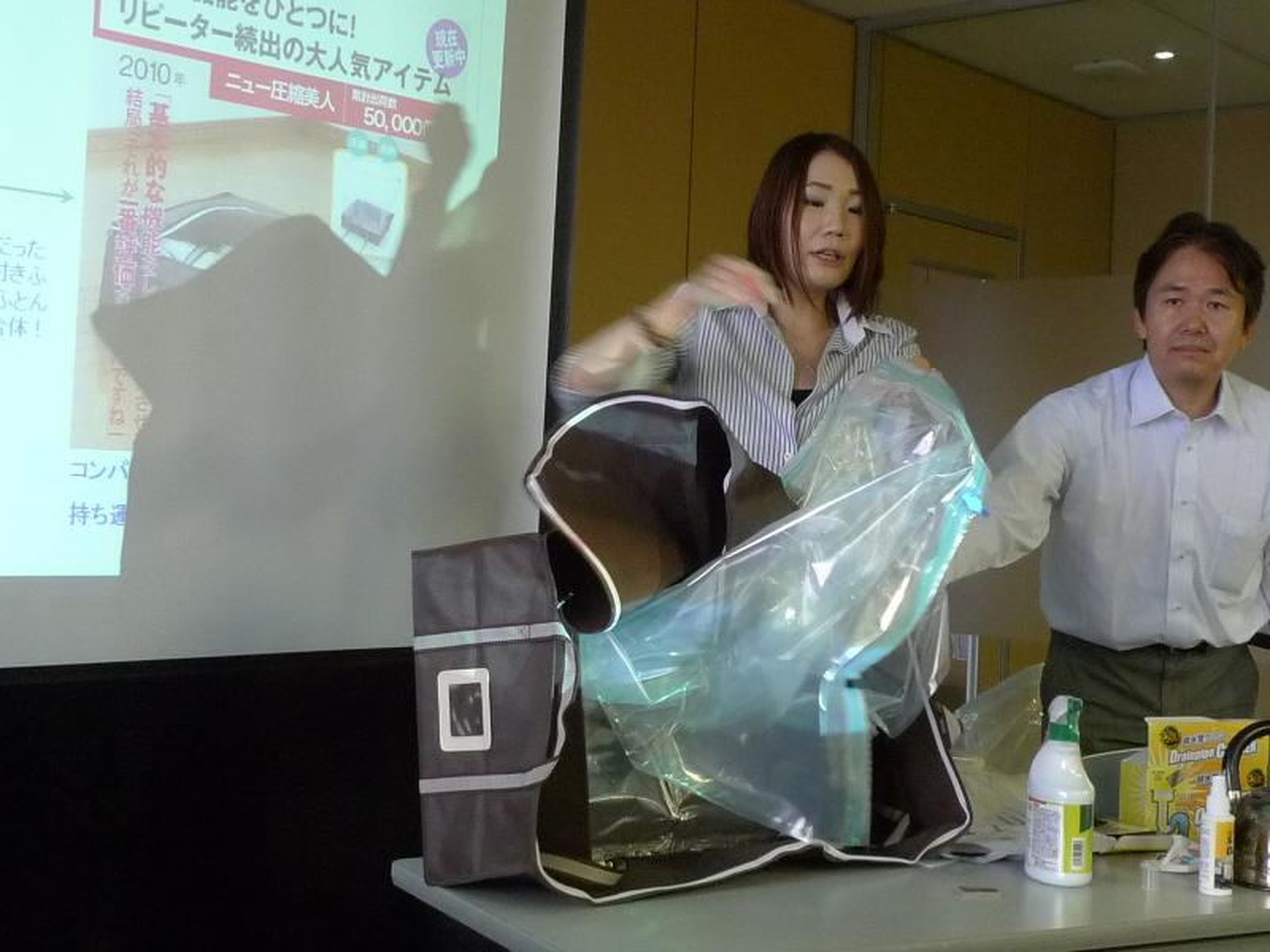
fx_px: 1834
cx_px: 635
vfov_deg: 29.1
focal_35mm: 50
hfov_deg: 38.2
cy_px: 476
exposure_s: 1/13
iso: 400
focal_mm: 5.9
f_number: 6.3
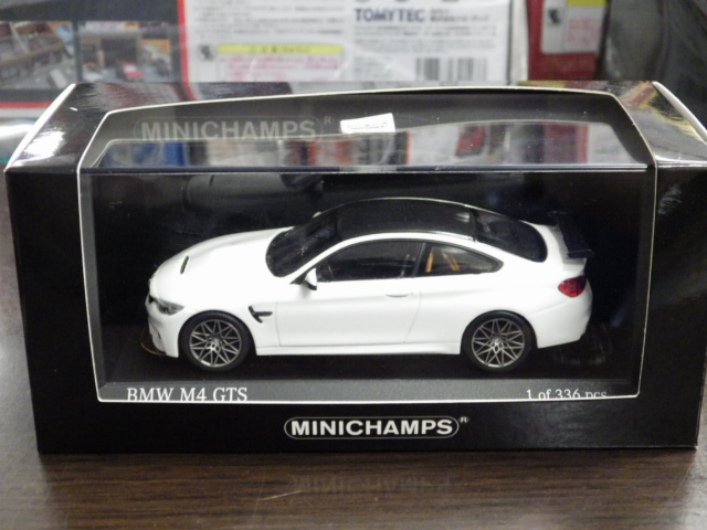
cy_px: 265
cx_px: 354
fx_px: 1205
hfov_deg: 32.7
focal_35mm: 59
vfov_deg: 24.8
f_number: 4
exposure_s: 1/25
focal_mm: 10.7
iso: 1000
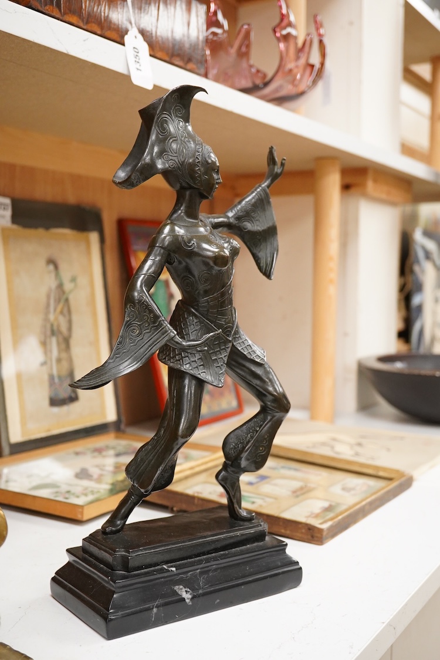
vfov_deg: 43.6
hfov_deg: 29.9
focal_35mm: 45
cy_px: 330
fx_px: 825
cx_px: 220
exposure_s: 1/160
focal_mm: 30
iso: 2500
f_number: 7.1
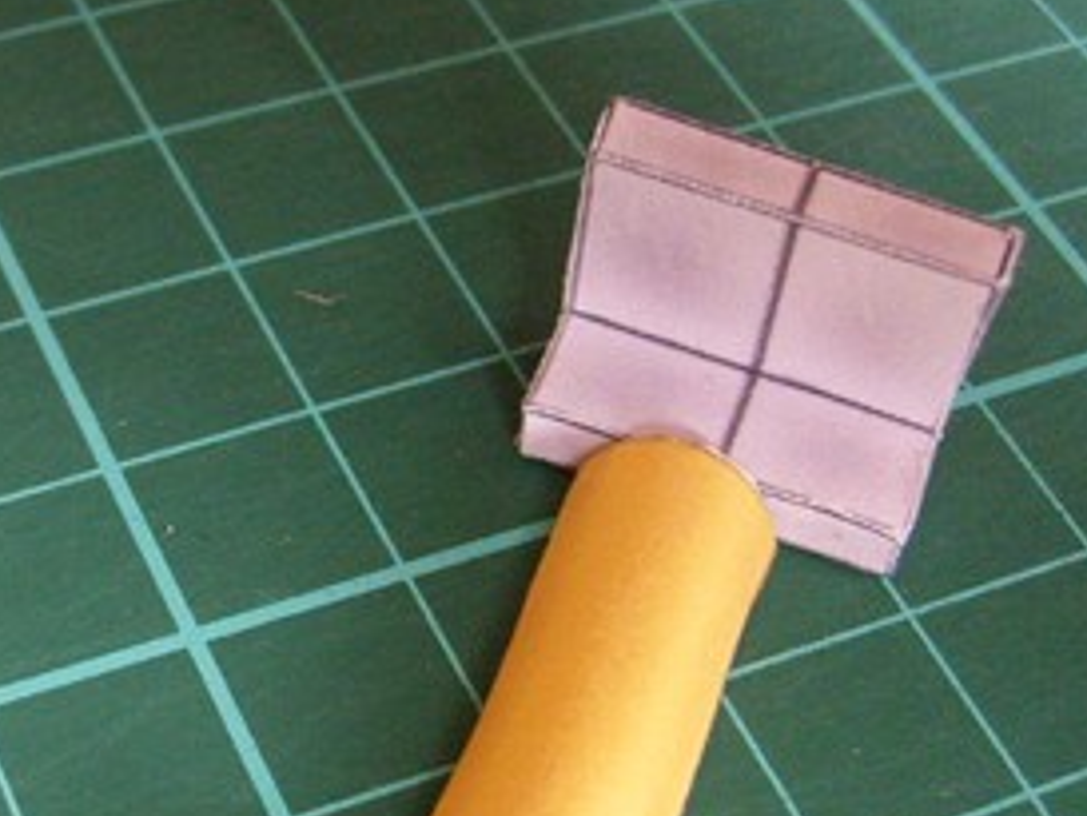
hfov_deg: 24.7
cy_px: 657
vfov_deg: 19.0
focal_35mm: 77
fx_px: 2419
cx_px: 147
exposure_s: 1/30
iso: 200
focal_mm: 5.8
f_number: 2.8
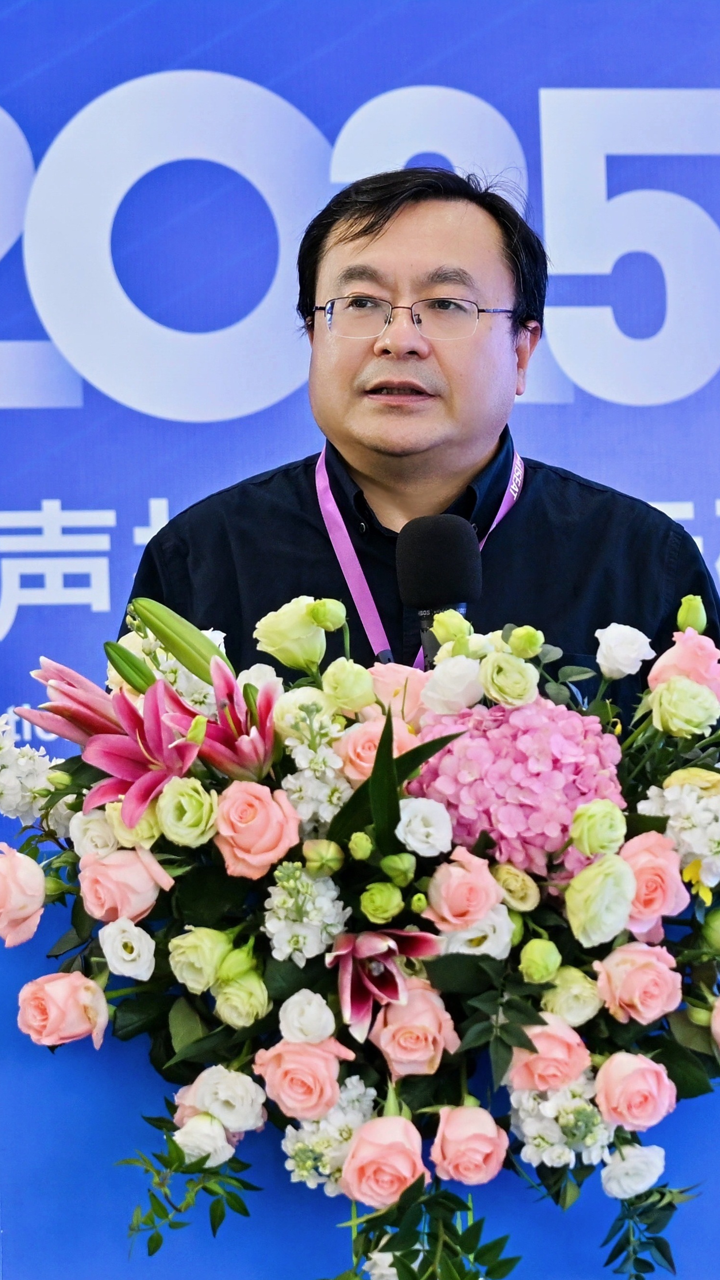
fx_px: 9638
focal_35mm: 284
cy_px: 641
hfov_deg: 4.3
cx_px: 420
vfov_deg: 7.6
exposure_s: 1/160
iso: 800
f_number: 4
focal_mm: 120
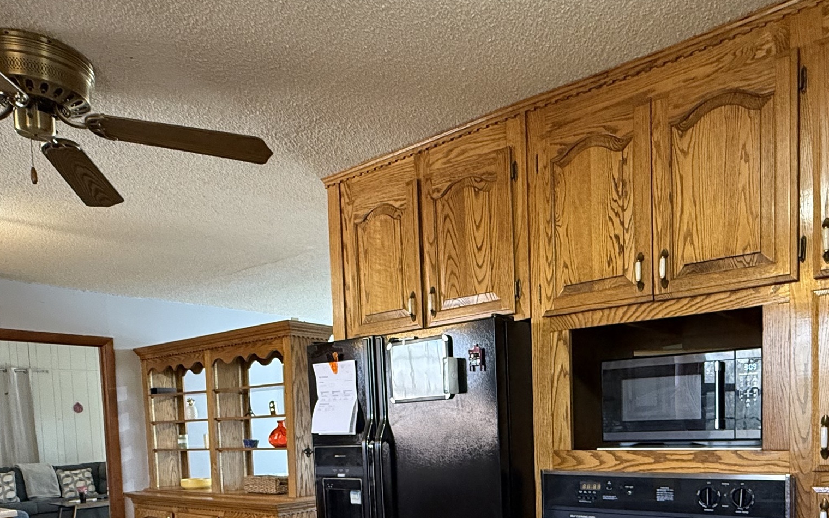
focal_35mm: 30
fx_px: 678
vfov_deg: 38.8
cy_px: 471
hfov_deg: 62.8
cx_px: 455
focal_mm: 2.22
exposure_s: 1/60
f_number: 2.2
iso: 500
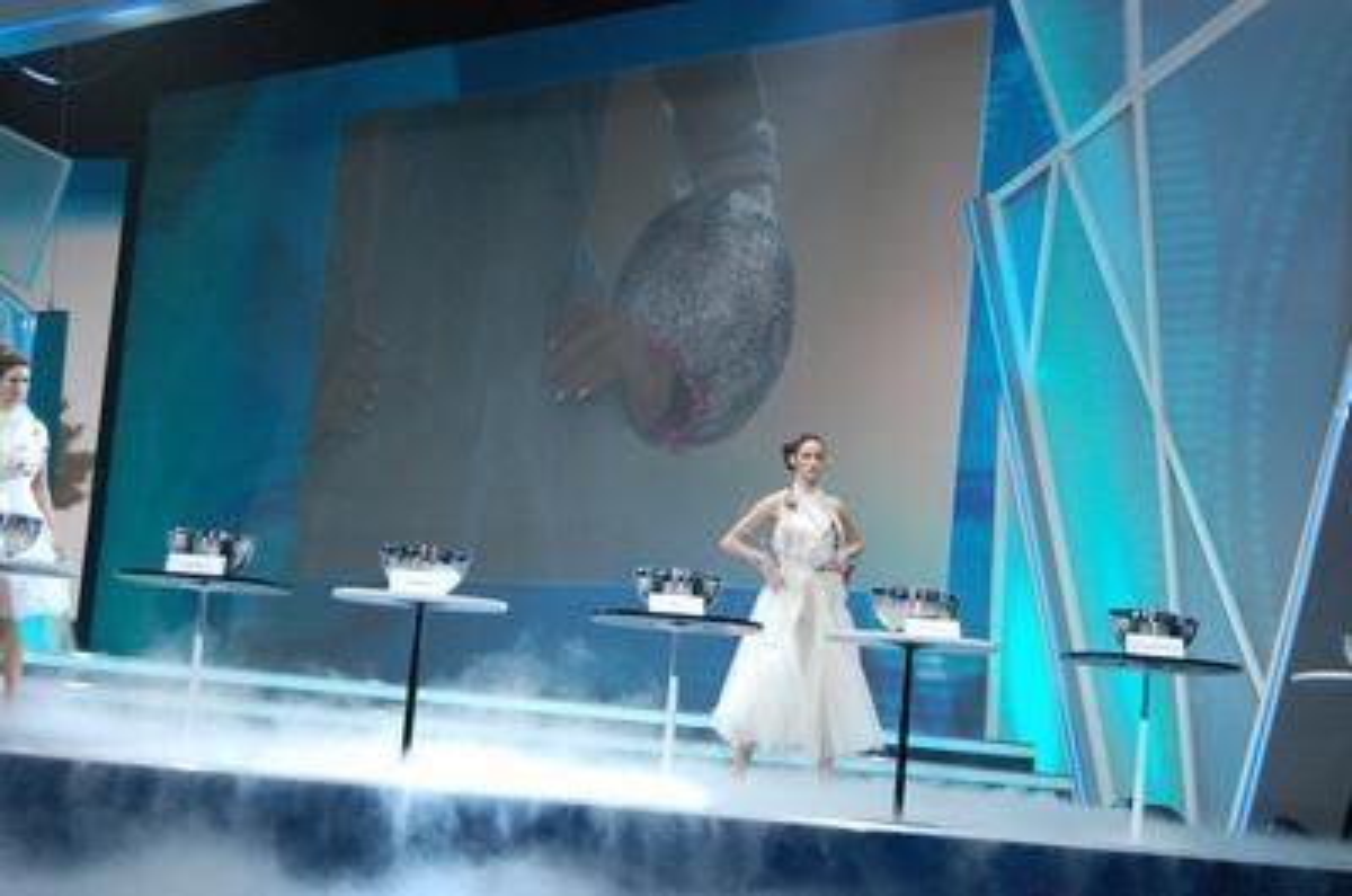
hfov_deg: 28.1
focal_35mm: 72
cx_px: 676
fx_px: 2699
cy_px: 448
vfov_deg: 18.8
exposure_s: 1/80
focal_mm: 48
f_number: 5.6
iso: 1600
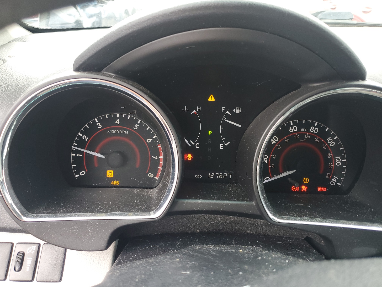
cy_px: 144
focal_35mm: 26
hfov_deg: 67.3
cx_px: 191
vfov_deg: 53.1
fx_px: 287
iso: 56
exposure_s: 1/60.2
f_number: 1.5
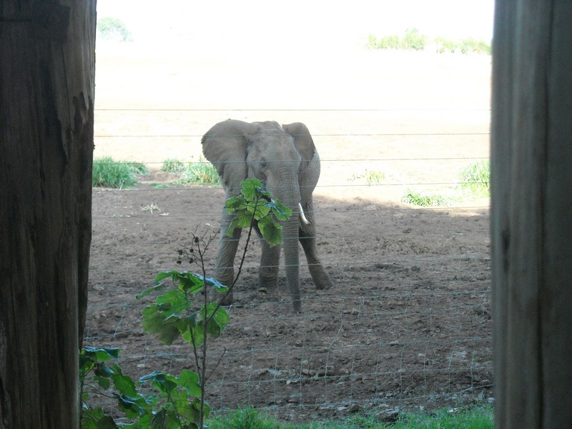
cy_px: 214
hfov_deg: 18.7
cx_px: 286
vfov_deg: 14.1
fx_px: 1735
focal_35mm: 105
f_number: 4.7
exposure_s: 1/250
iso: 496
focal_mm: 17.1
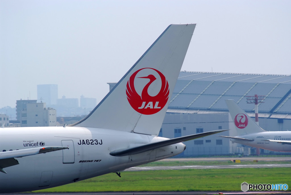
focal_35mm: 300
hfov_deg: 6.9
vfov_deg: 4.6
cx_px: 146
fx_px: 2427
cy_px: 98
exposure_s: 1/500
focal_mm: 200
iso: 100
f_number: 5
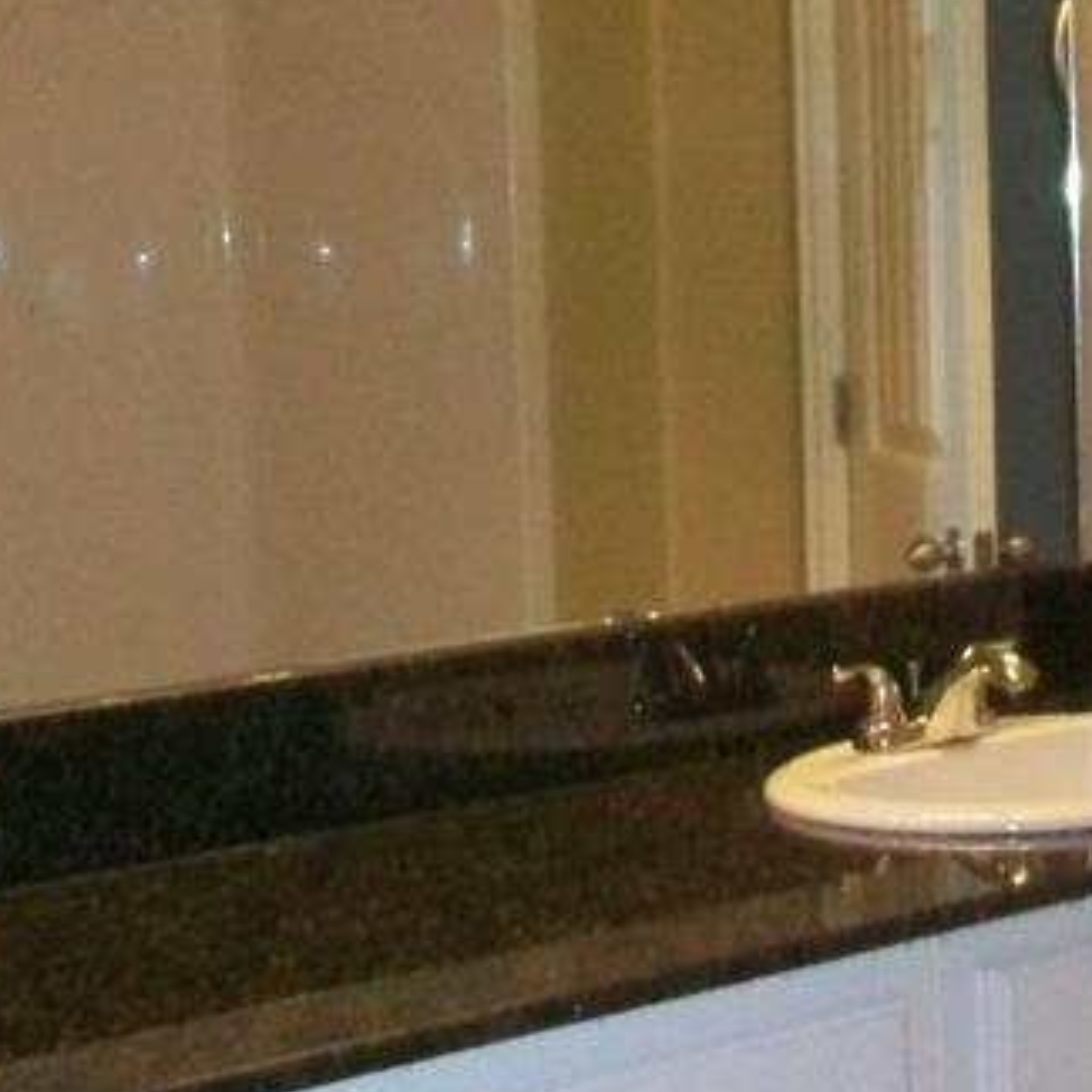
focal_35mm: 89
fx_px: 3176
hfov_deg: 19.1
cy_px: 726
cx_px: 1028
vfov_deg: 19.4
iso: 400
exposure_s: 1/60
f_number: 2.8
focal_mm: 5.7
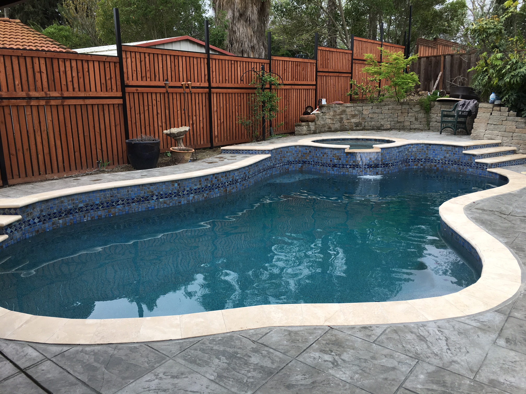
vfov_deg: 48.2
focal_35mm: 29
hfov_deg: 61.7
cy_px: 197
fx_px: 441
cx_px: 263
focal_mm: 4.15
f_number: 2.2
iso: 25
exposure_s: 1/120
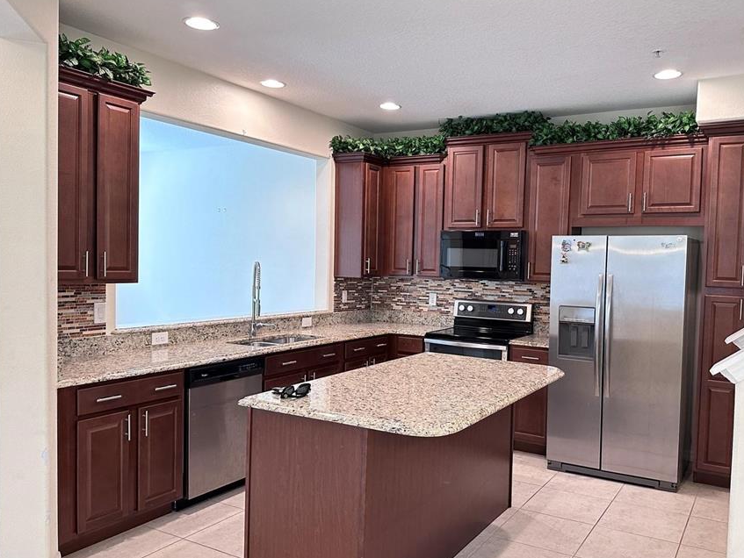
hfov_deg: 61.5
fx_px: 624
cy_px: 297
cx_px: 416
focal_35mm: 29
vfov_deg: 48.2
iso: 250
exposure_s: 1/60
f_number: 1.78
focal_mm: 6.86
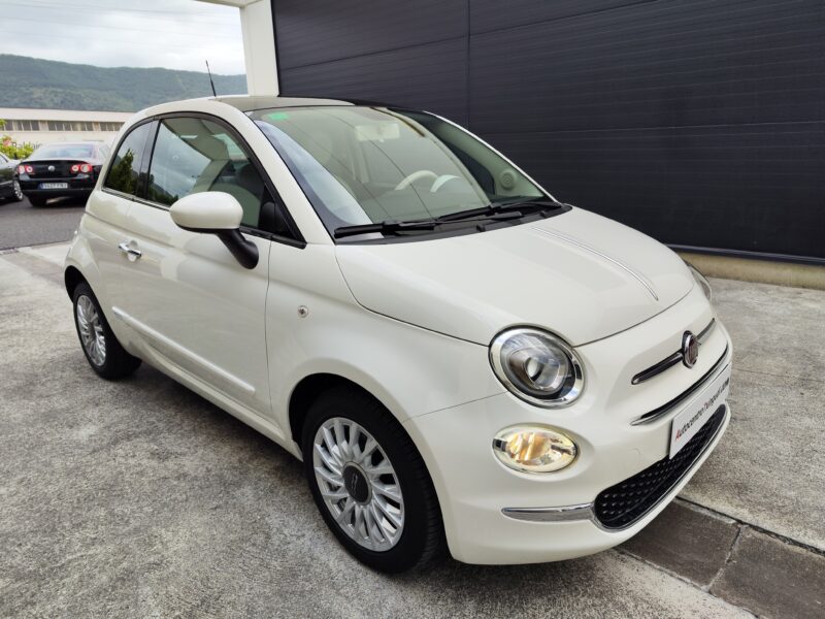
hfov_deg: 73.9
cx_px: 412
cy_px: 310
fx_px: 548
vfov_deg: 58.9
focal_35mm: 23
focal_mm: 7.01
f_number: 1.69
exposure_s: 1/334
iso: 50
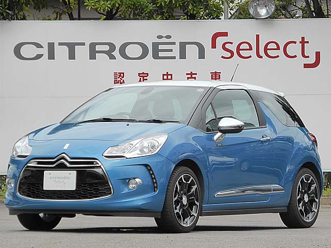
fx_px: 2257
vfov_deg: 6.3
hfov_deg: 8.4
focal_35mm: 236
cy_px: 124
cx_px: 166
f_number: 5.6
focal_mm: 38.2
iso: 200
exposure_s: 1/500
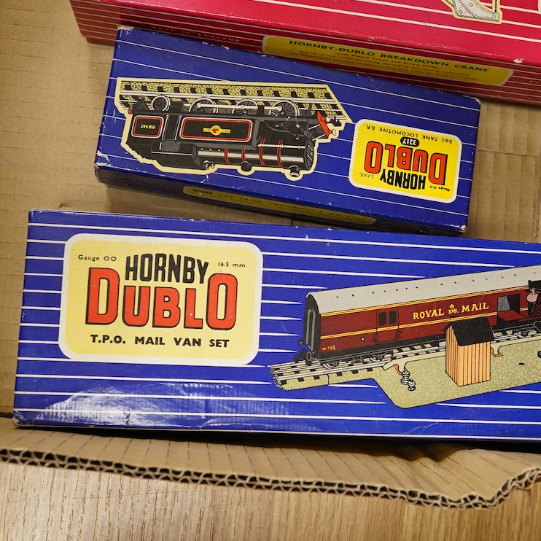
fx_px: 1026
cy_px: 271
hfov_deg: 29.2
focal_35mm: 58
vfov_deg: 29.6
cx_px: 389
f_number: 10
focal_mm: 30
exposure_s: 1/80
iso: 2500
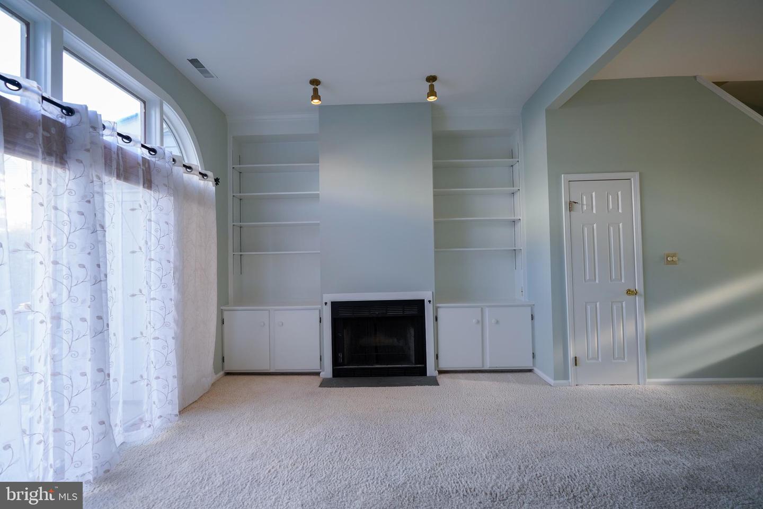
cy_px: 254
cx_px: 382
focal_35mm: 16
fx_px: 339
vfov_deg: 73.7
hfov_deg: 96.7
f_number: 4
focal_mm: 16
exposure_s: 1/60
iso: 320
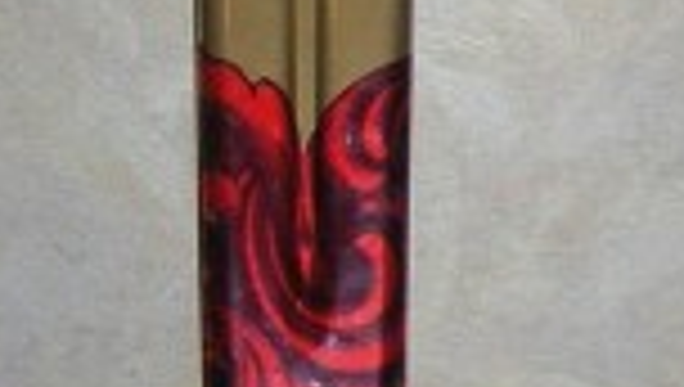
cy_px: 450
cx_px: 850
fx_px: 2997
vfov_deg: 7.3
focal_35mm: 165
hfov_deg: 12.7
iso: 50
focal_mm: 6
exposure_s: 1/60.1
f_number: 2.9
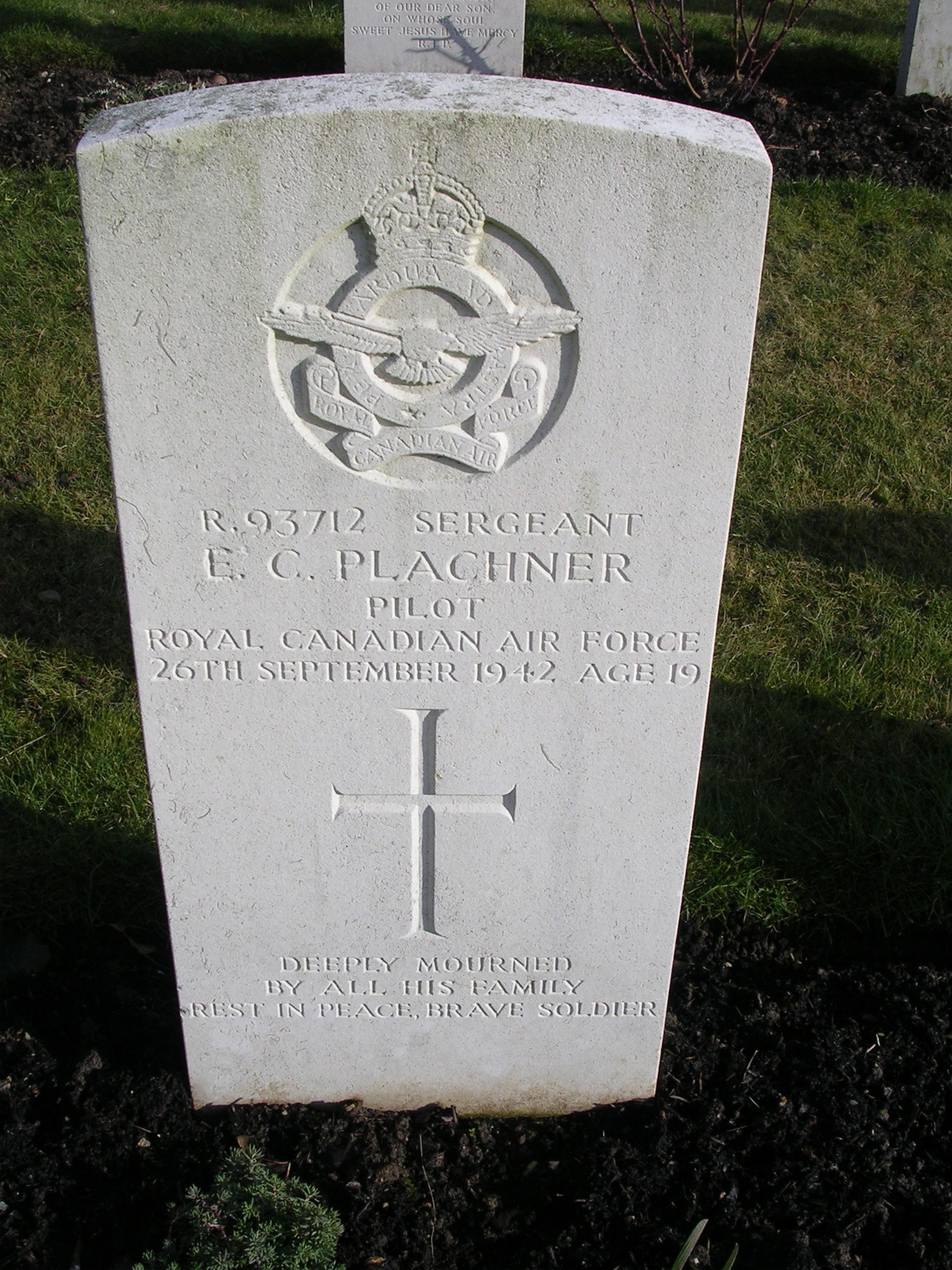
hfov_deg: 33.6
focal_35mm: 43
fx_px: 1577
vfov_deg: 43.9
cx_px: 476
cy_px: 635
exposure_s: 1/250
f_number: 5.9
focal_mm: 6.6
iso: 50
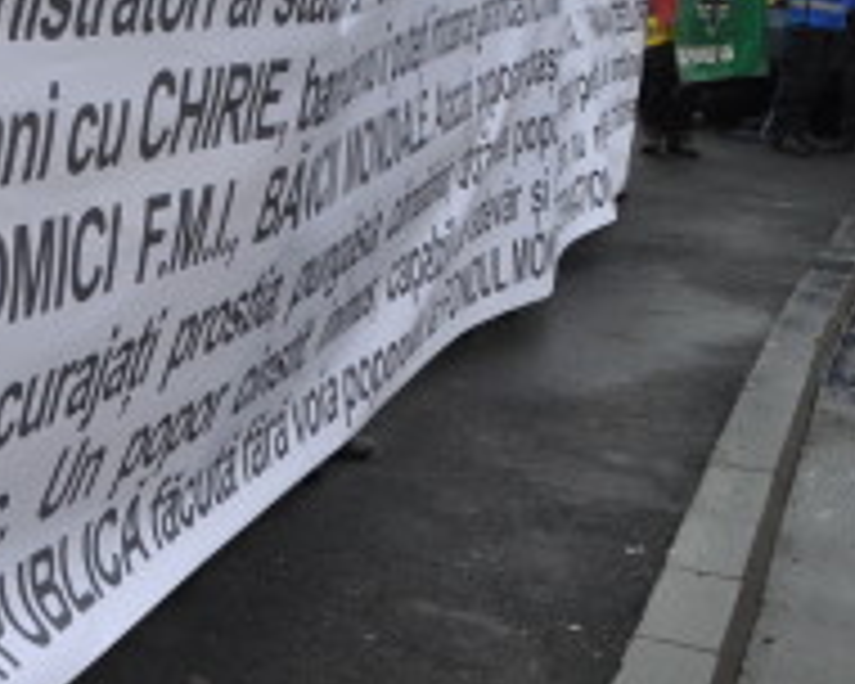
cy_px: 148
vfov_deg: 19.0
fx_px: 2024
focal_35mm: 80
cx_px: -306
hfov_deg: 21.2
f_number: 7.1
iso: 500
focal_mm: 18
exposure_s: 1/200
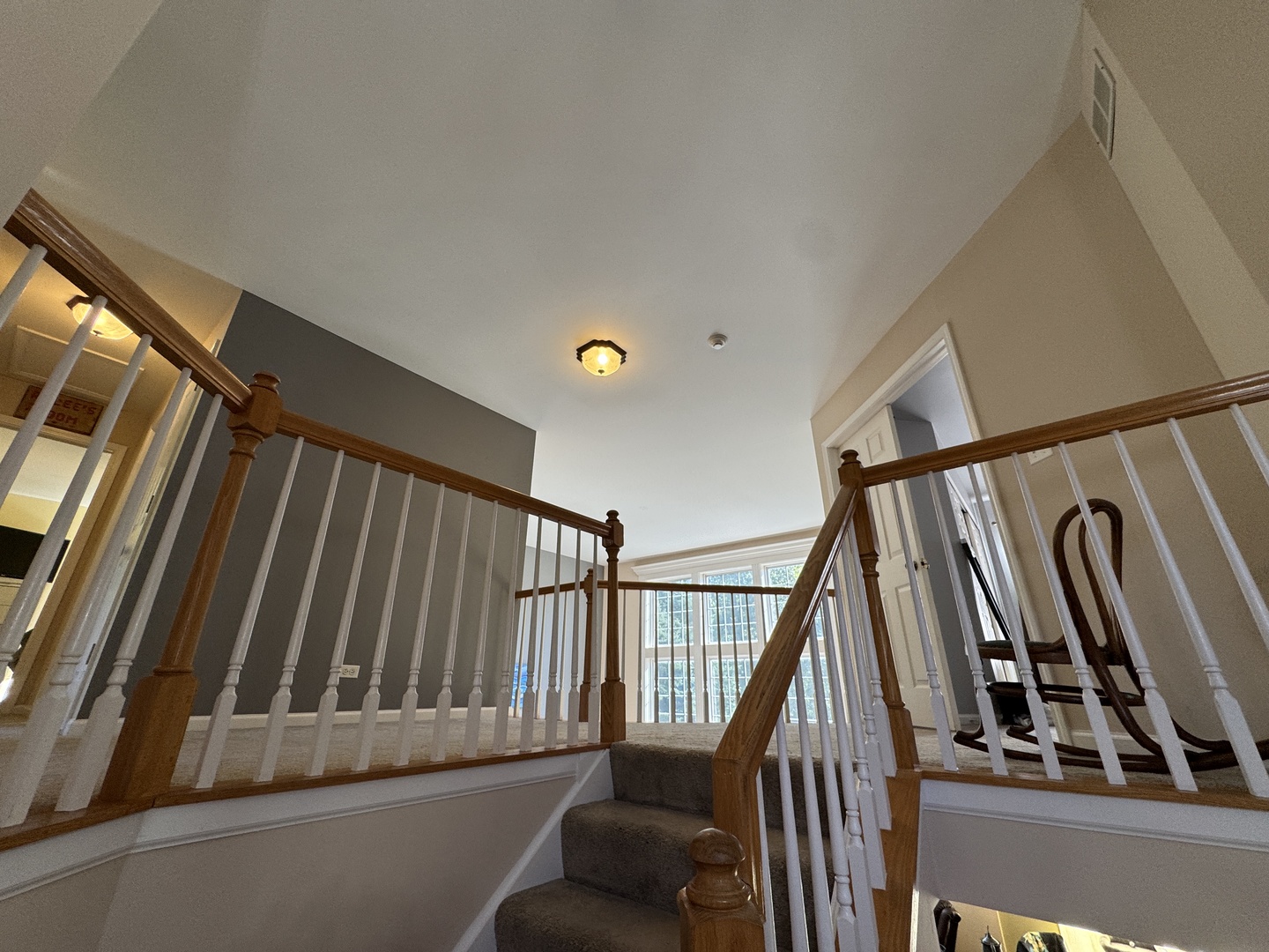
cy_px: 476
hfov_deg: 102.1
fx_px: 513
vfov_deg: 85.7
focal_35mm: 14
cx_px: 634
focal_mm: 2.22
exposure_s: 1/120
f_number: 2.2
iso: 100
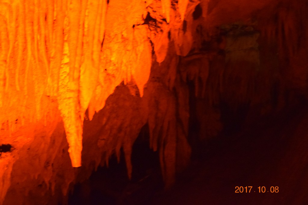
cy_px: 102
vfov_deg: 16.5
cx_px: 154
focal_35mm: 82
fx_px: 706
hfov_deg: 24.6
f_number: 5.6
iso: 6400
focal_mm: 55
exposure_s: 1/5
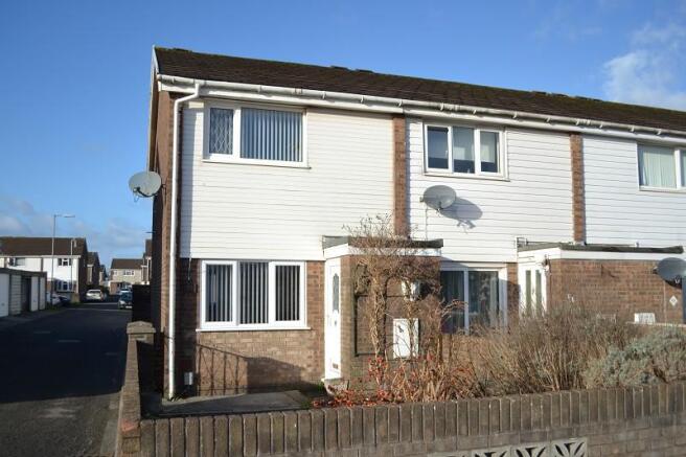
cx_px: 343
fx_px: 629
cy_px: 228
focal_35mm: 33
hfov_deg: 57.2
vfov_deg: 39.9
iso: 100
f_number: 3.8
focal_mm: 22
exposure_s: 1/640
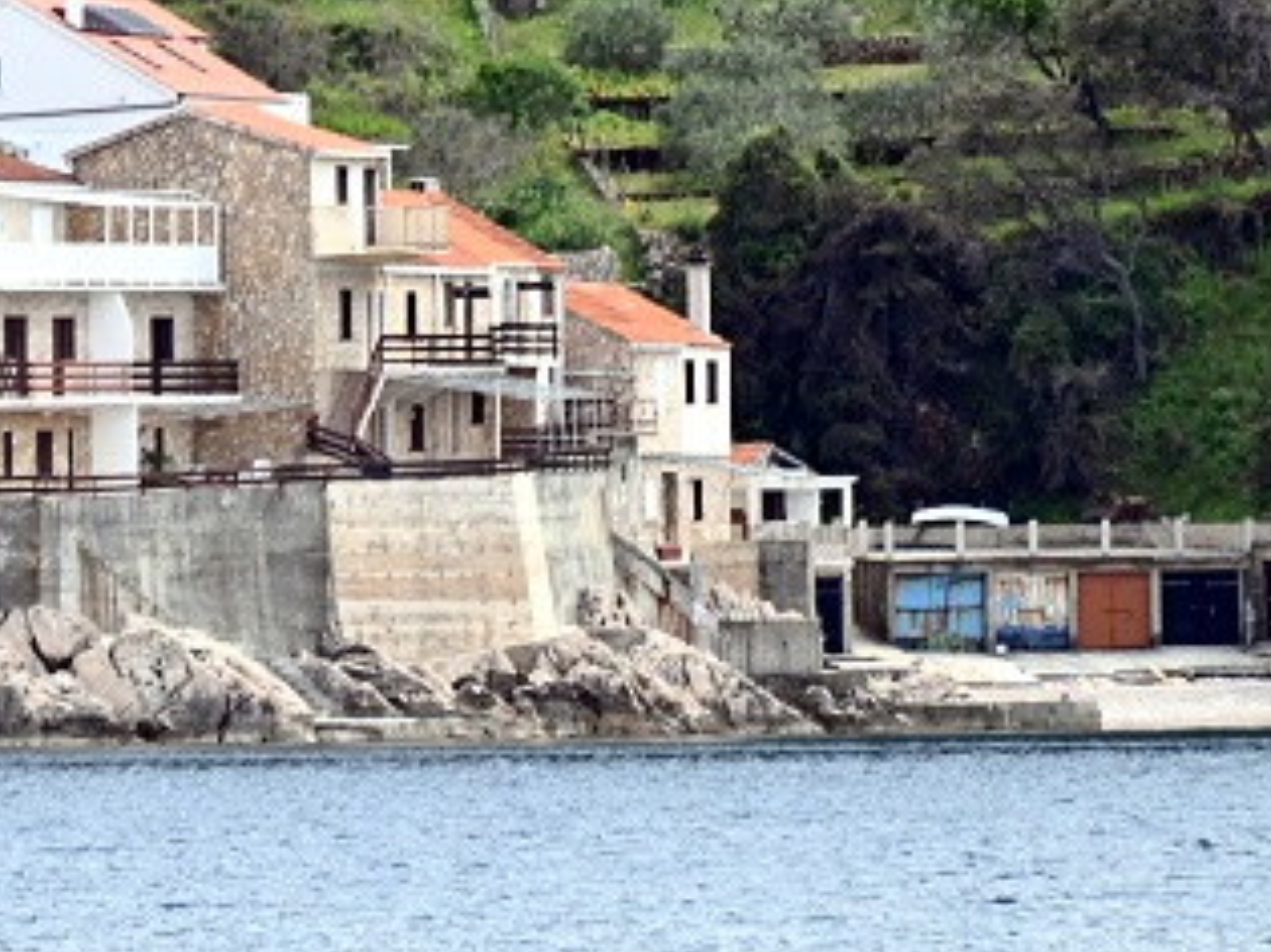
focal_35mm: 870
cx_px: 105
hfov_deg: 2.3
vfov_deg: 1.7
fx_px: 31932
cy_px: -210
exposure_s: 1/800
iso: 400
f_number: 5.6
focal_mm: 300
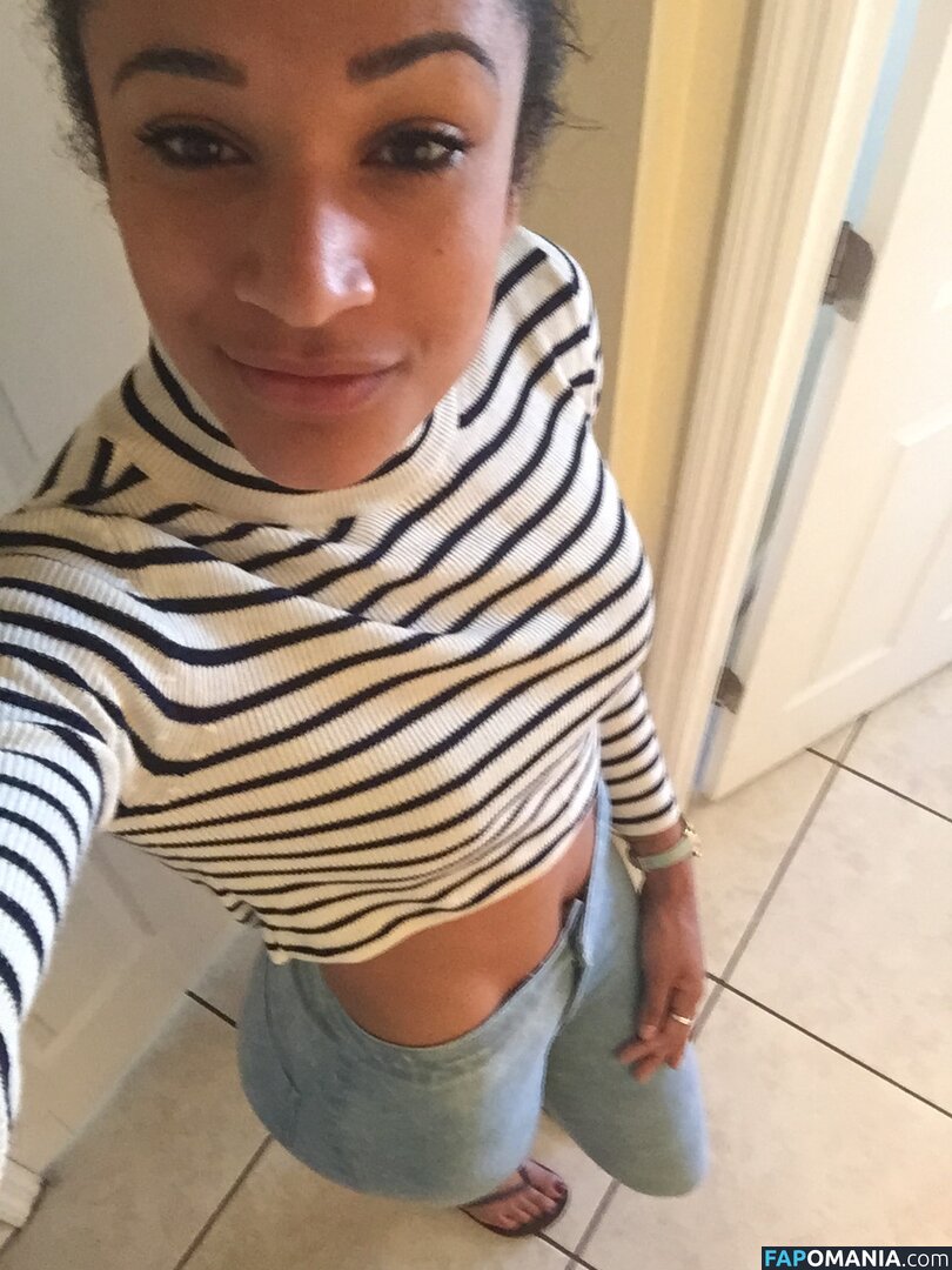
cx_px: 476
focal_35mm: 31
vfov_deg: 58.4
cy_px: 635
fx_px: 1137
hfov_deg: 45.4
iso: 320
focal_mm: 2.65
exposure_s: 1/20
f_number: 2.2
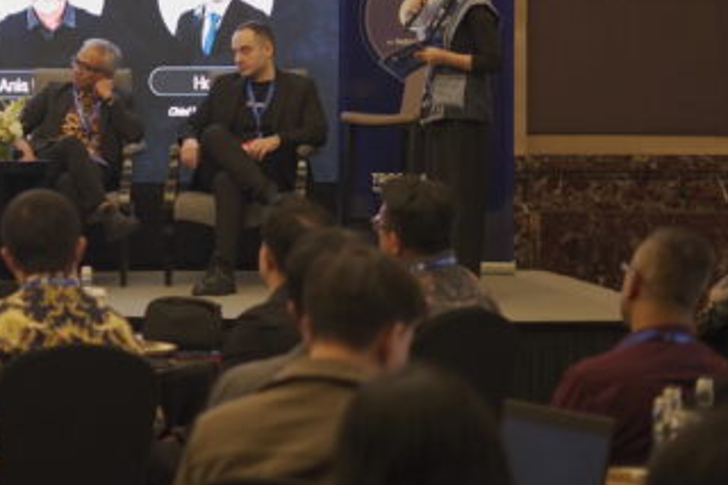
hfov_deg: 15.9
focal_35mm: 125
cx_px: -105
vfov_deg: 10.9
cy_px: 83
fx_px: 2526
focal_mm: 50
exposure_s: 1/125
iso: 1600
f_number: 1.8
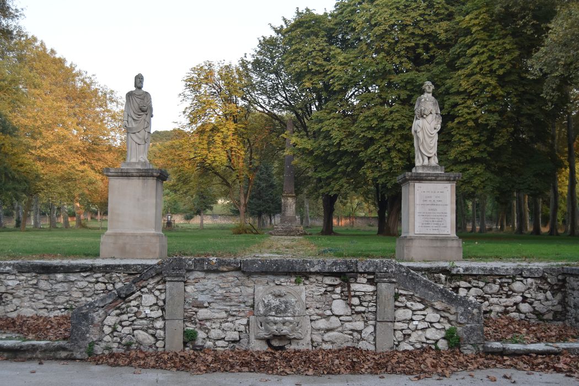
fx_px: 748
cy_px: 193
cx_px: 290
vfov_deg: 28.9
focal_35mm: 46
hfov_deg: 42.3
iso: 400
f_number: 5
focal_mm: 31
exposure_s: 1/100
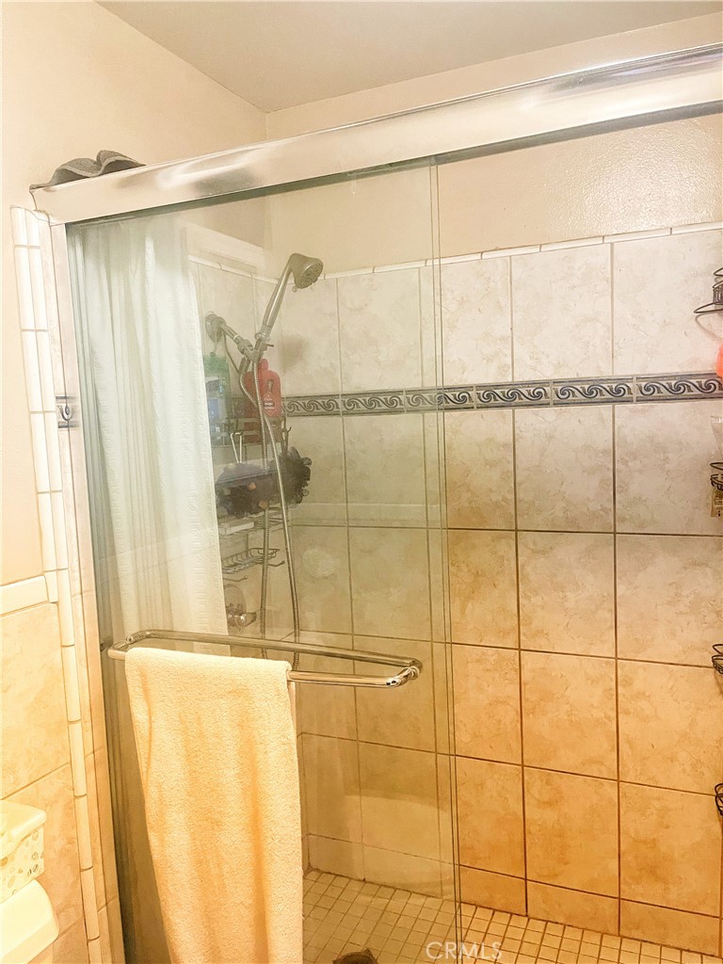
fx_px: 696
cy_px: 482
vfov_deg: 69.4
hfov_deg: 54.9
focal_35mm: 25
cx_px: 362
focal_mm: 5.1
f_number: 1.6
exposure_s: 1/60
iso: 500
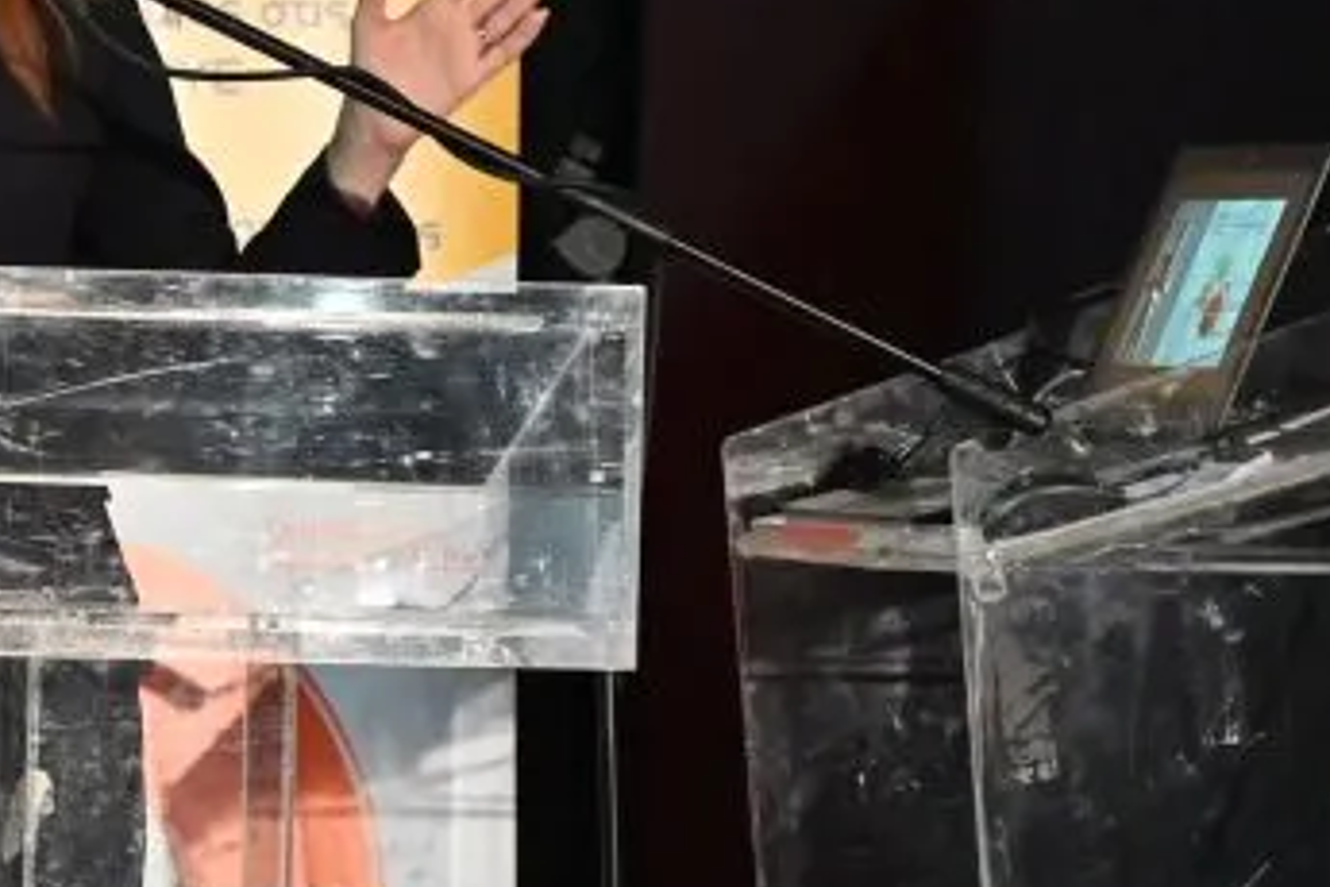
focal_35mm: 271
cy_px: 484
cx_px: -335
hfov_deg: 7.5
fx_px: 10011
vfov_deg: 5.1
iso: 3200
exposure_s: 1/125
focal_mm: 70
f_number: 4
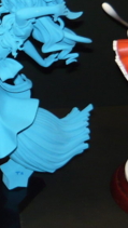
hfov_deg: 9.4
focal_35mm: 123
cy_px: 77
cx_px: -109
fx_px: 741
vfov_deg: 17.4
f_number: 2.8
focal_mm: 5.5
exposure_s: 1/30
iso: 100
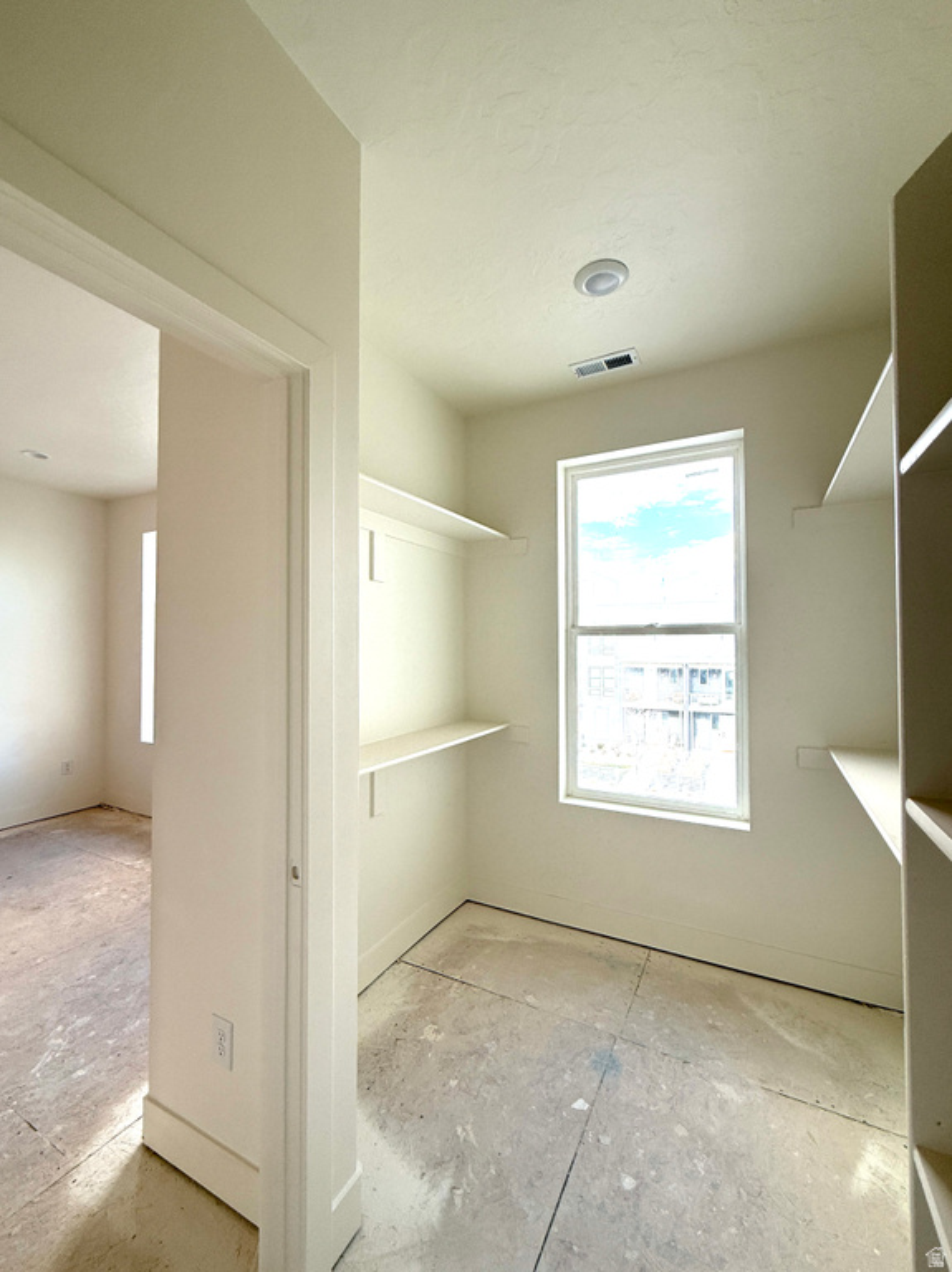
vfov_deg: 102.1
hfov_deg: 85.6
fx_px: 514
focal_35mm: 14
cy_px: 636
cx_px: 476
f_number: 2.2
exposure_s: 1/235
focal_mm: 2.22
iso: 64
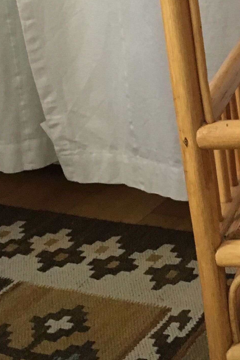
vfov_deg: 23.6
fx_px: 850
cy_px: 78
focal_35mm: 85
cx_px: 333
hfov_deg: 15.1
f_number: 2.2
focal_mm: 4.15
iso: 200
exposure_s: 1/17
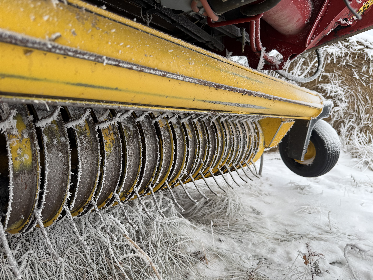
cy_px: 140
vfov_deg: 56.8
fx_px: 259
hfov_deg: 71.6
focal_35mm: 24
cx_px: 186
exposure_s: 1/813
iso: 80
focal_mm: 6.76
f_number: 1.78
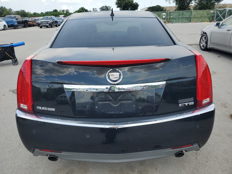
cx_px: 116
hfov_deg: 67.3
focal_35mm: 26
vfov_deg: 53.1
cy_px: 87
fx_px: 174
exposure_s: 1/1667
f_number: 1.5
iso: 50
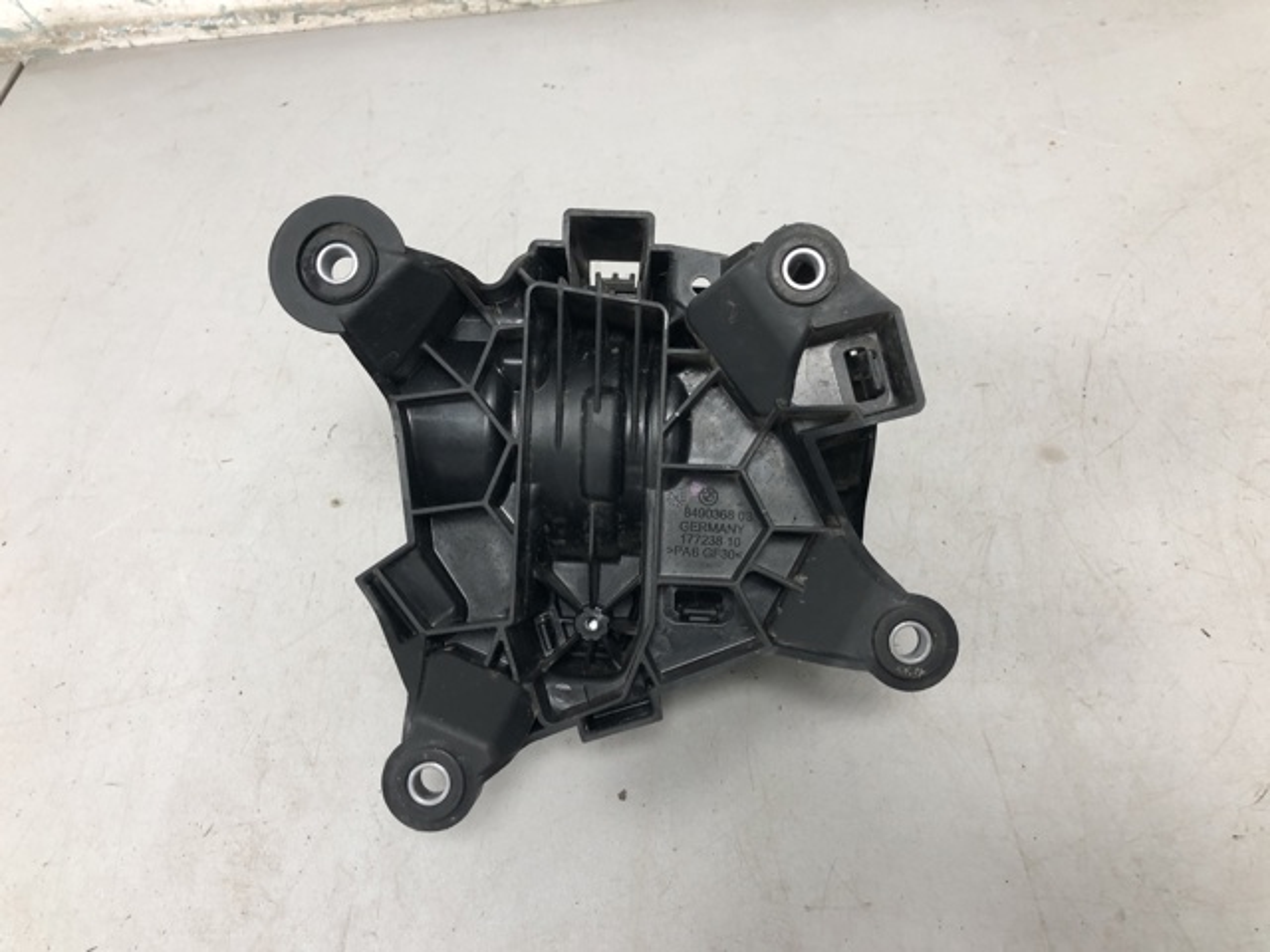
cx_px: 635
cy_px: 476
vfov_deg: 49.7
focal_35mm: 28
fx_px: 1027
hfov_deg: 63.4
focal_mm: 4
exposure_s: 1/25
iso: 40
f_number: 1.8
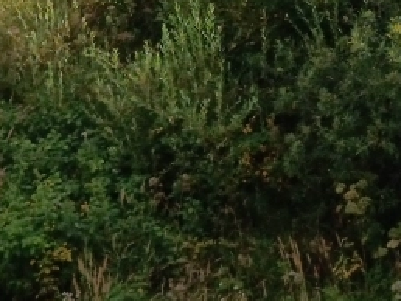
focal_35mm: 131
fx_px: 1519
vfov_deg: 10.0
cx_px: 471
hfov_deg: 14.6
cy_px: -407
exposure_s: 1/1099
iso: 101
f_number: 1.9
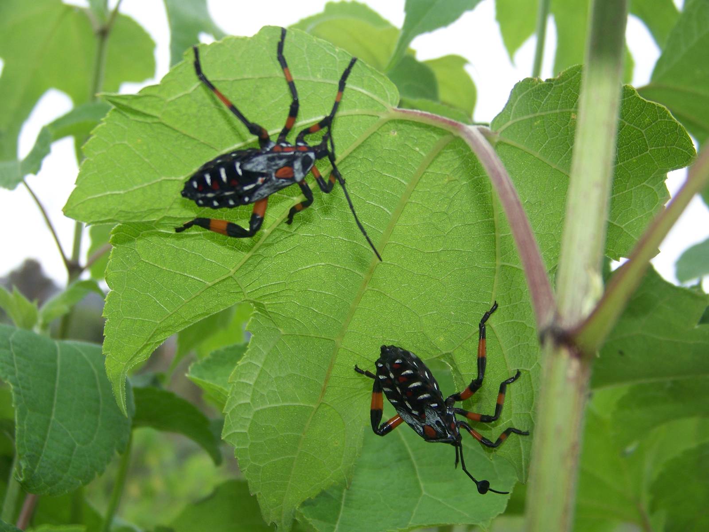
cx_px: 354
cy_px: 266
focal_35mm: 62
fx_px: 1270
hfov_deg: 31.2
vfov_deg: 23.7
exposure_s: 1/30
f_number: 3.2
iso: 64
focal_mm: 10.5
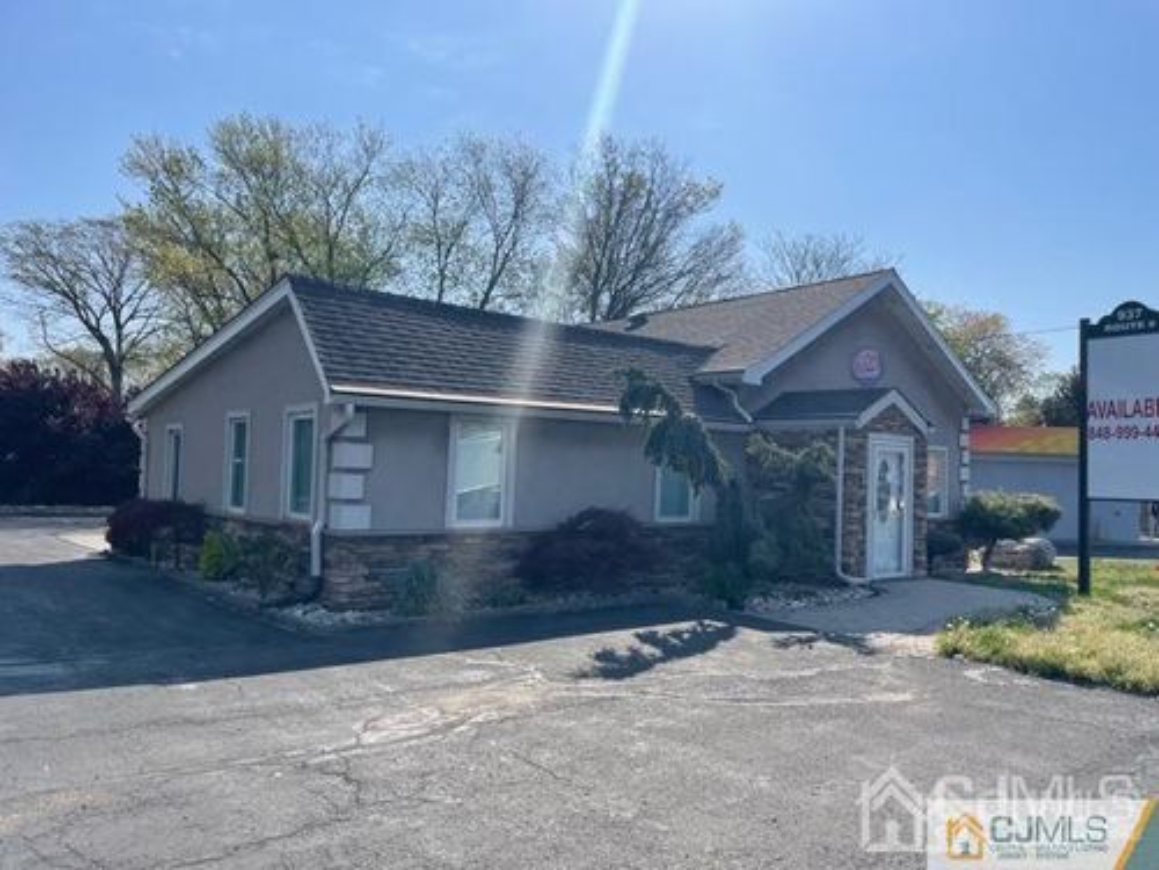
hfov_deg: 67.3
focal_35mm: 26
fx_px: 871
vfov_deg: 53.1
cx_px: 580
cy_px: 435
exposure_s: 1/6897
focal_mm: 4.2
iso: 32
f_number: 1.6
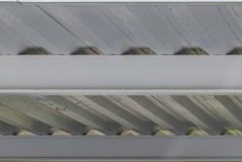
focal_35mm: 224
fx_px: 1507
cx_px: 427
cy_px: 364
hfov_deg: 8.8
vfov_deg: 5.9
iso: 200
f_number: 9
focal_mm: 35
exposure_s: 1/250
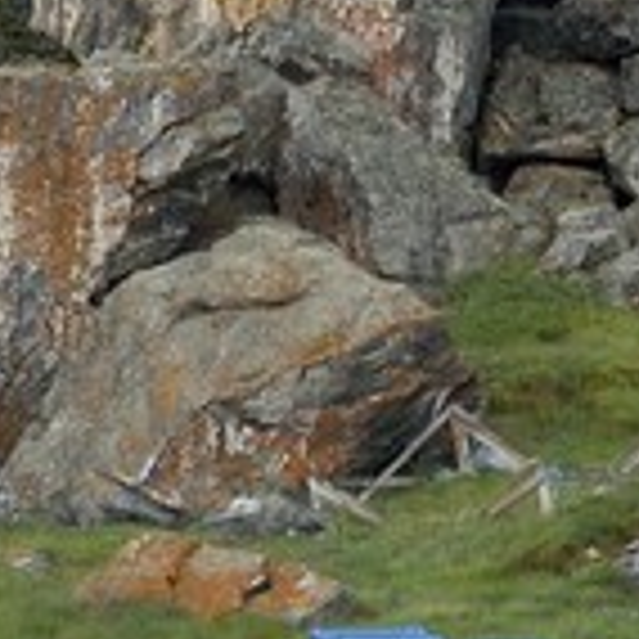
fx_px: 36966
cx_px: -2632
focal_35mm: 1770
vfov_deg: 1.0
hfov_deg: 1.0
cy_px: 1174
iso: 800
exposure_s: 1/250
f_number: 6.3
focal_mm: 185
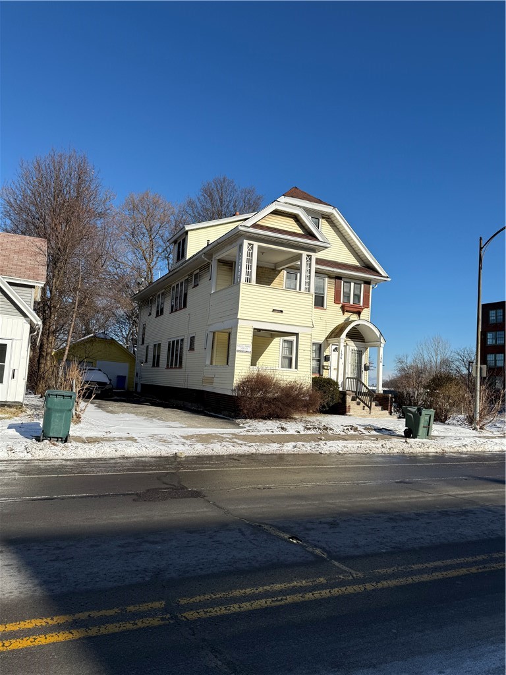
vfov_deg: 71.6
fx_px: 468
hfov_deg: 56.8
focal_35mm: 24
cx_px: 253
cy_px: 338
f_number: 1.78
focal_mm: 6.76
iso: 80
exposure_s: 1/6173
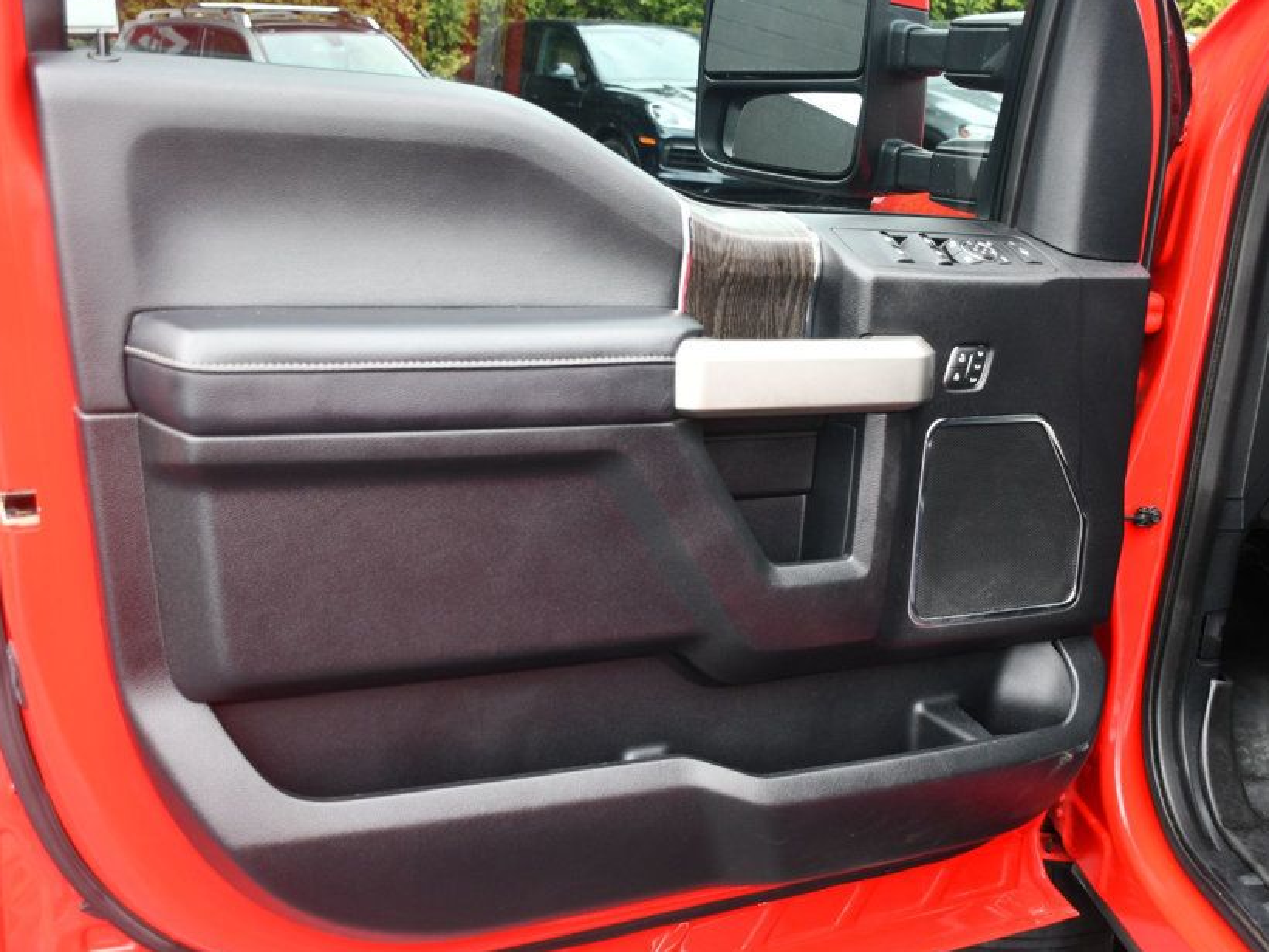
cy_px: 494
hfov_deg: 51.4
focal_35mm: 36
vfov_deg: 39.7
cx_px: 644
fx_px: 1320
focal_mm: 20
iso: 400
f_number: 4
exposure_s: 1/250
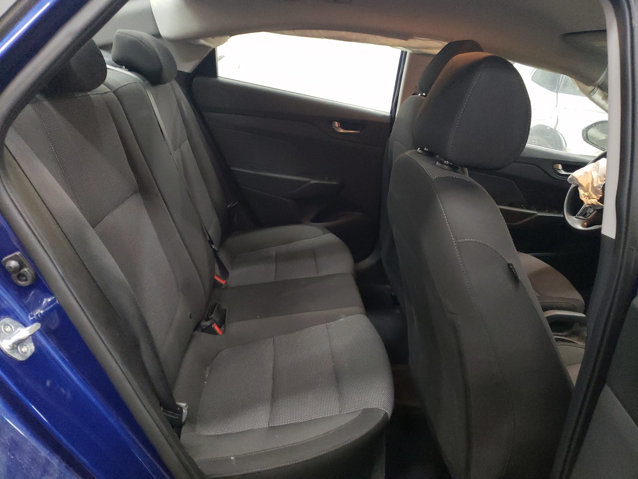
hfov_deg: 67.3
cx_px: 319
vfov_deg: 53.1
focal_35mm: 26
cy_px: 240
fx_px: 479
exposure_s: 1/24
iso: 466
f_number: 1.5
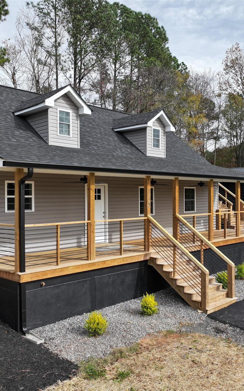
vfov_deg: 56.7
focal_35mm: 34
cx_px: 138
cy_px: 196
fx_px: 362
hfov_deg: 37.2
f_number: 2.8
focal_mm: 12.29
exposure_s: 1/1000
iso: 120
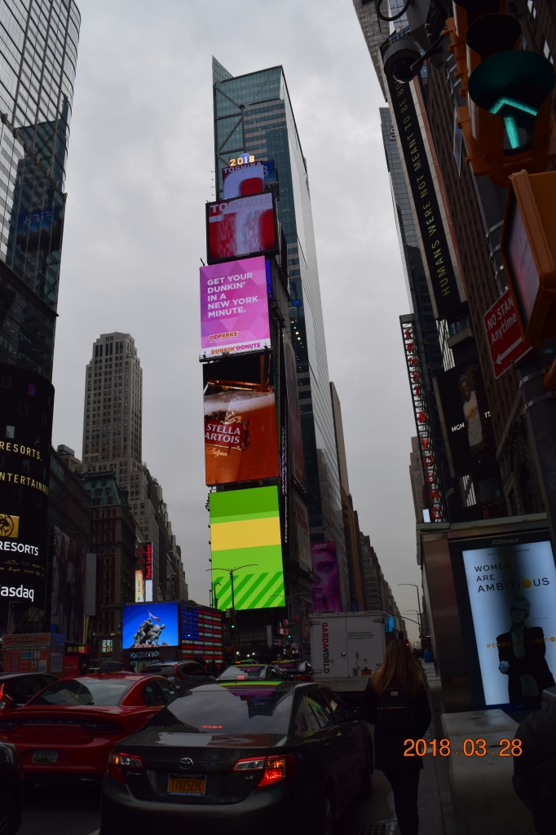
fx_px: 626
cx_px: 278
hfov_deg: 47.9
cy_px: 418
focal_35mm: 27
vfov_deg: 67.4
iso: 400
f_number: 10
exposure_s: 1/320
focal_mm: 18
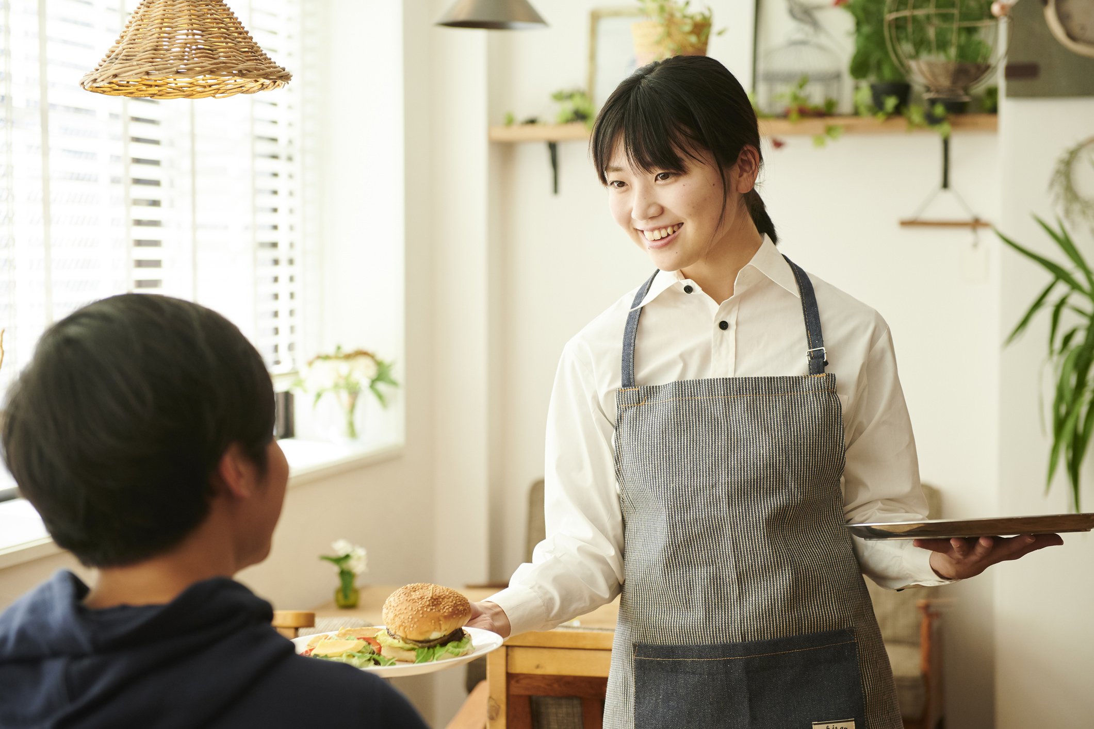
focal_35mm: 70
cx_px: 547
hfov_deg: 28.8
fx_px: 2127
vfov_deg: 19.5
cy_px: 364
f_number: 3.5
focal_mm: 70
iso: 800
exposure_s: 1/400
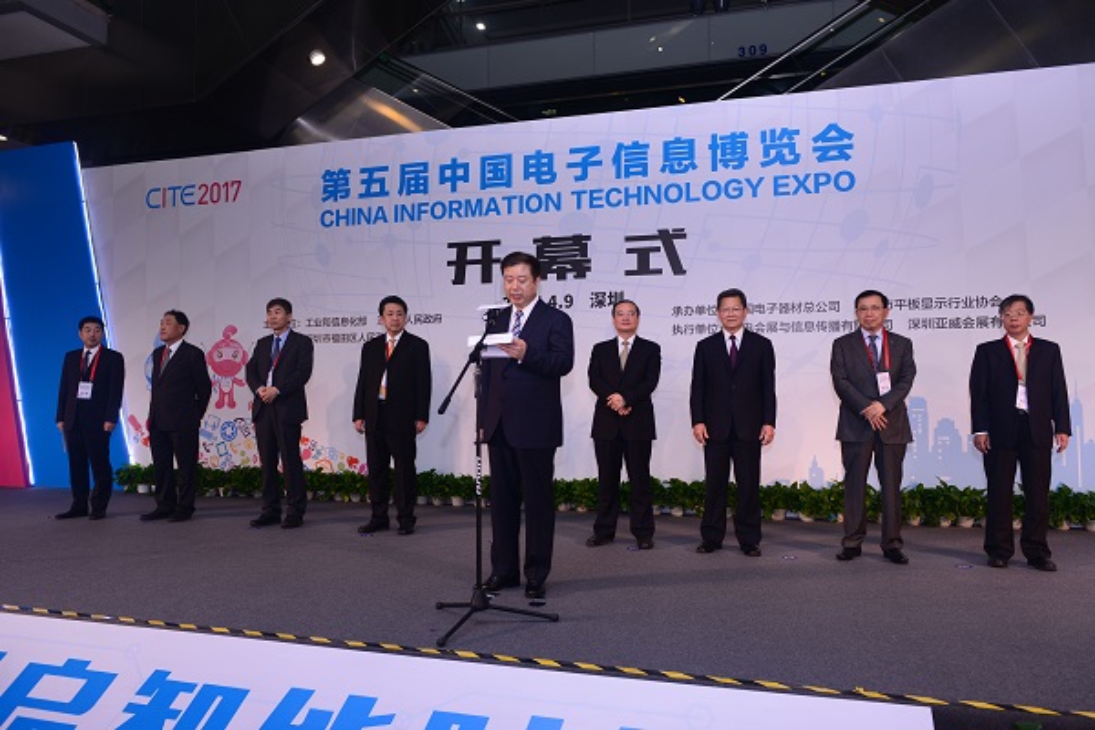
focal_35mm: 26
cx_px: 548
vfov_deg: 49.6
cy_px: 365
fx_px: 791
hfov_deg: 69.4
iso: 400
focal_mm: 26
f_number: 5
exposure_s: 1/125
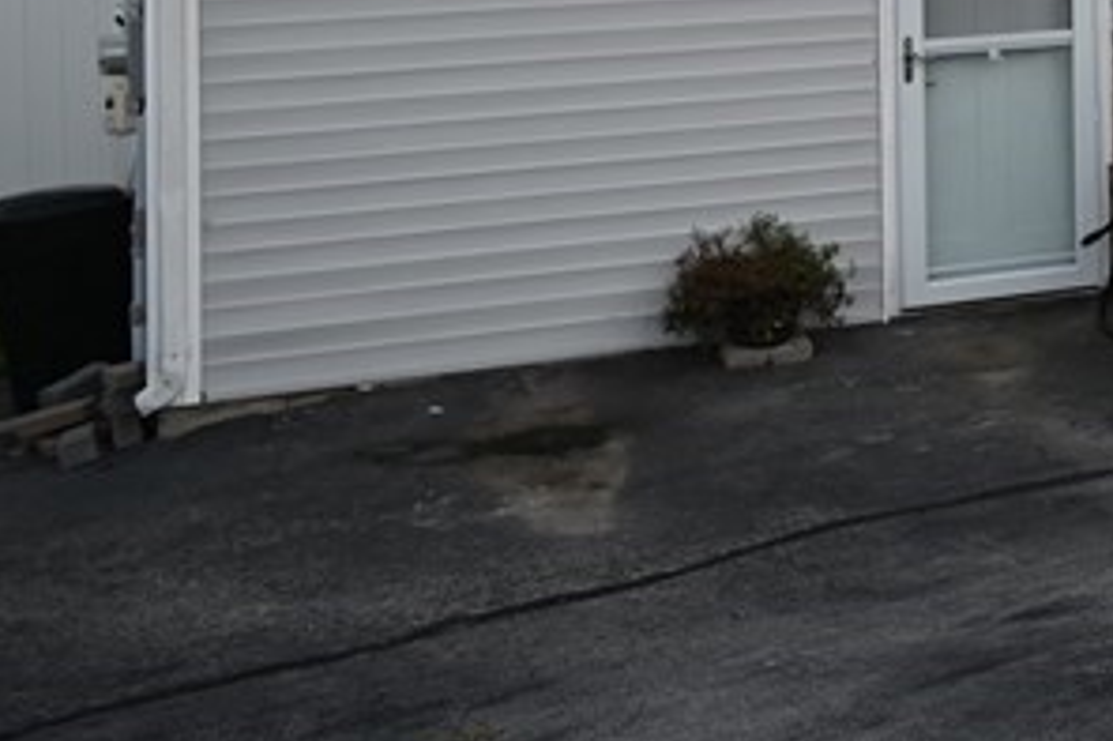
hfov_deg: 20.8
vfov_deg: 15.5
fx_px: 2565
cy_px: -284
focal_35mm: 83
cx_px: 1677
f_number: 4
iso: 320
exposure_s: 1/40
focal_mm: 24
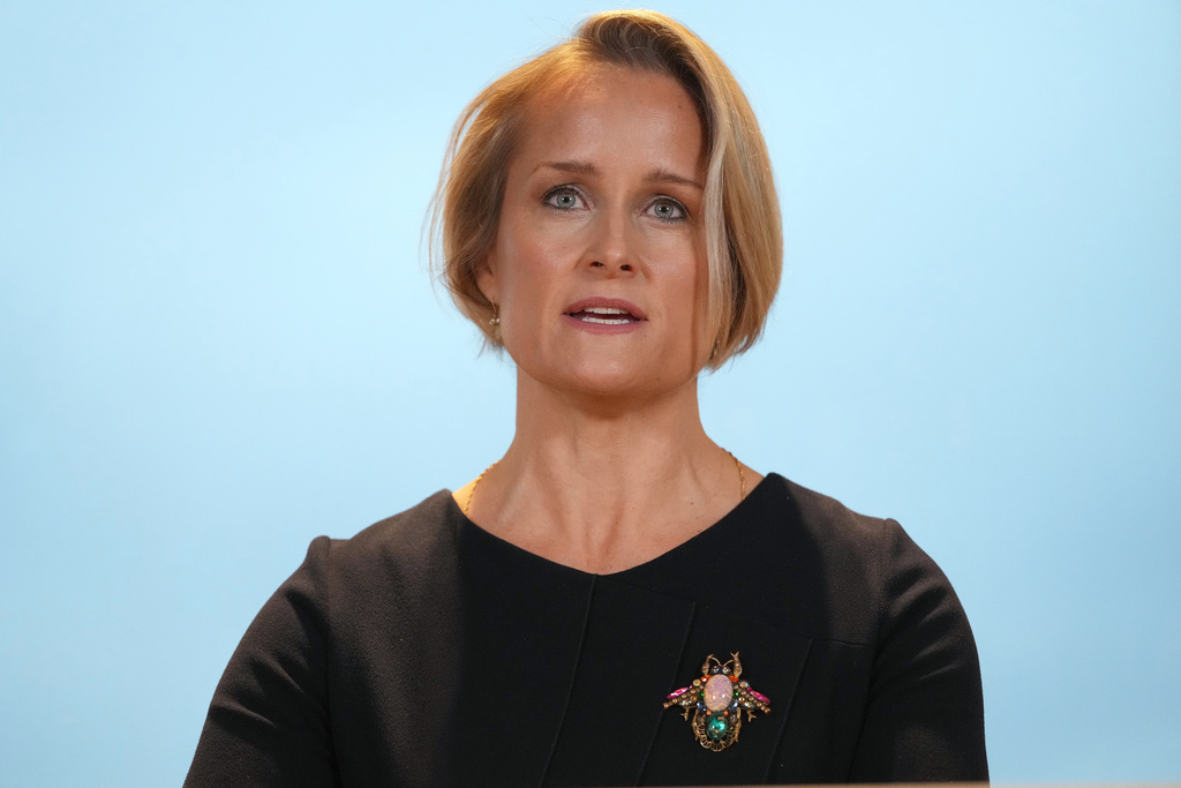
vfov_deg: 8.0
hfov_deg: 12.0
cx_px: 590
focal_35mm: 171
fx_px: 5610
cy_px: 394
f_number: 2.8
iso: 4000
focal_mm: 171
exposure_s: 1/800
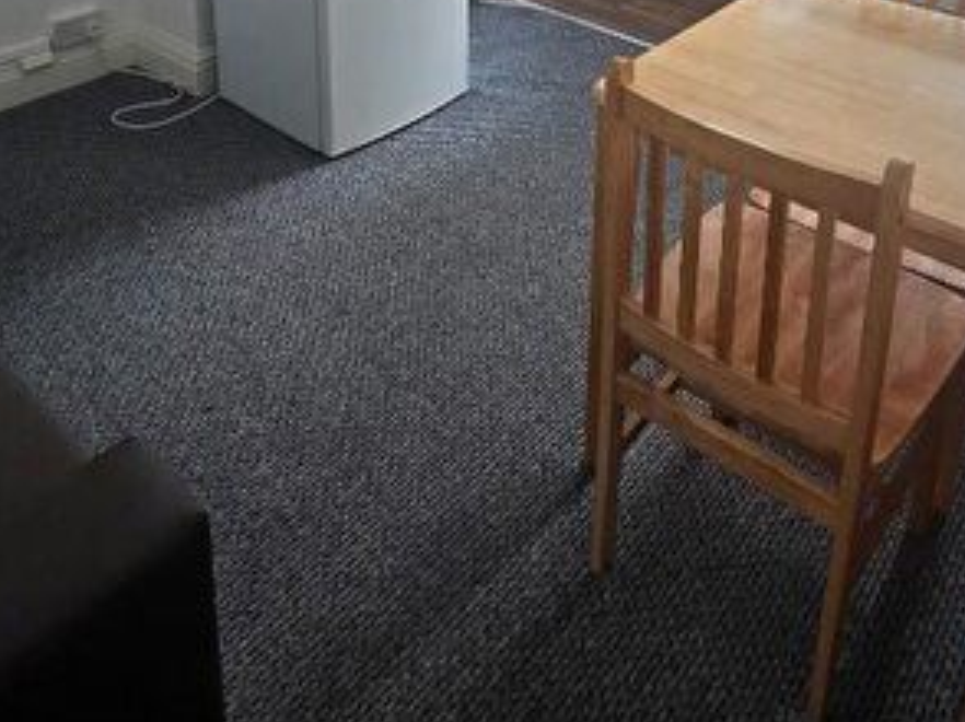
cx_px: 558
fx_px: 863
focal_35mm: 31
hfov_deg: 58.1
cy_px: -80
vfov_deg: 37.6
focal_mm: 2.2
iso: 80
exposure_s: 1/50
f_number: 2.2
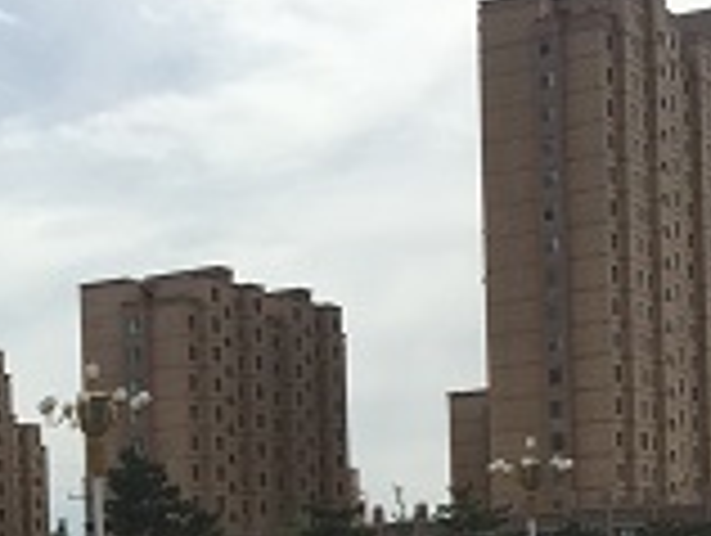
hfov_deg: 17.1
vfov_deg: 13.0
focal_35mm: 110
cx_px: -117
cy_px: 694
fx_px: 2263
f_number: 2.2
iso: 32
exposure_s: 1/3300
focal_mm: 4.15
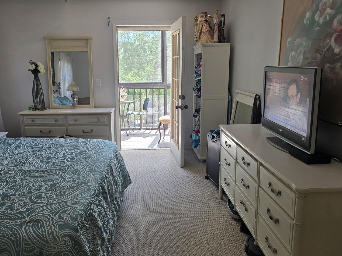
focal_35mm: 29
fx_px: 287
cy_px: 123
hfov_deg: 61.4
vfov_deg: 48.2
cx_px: 148
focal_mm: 6.3
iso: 40
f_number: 1.7
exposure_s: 1/120
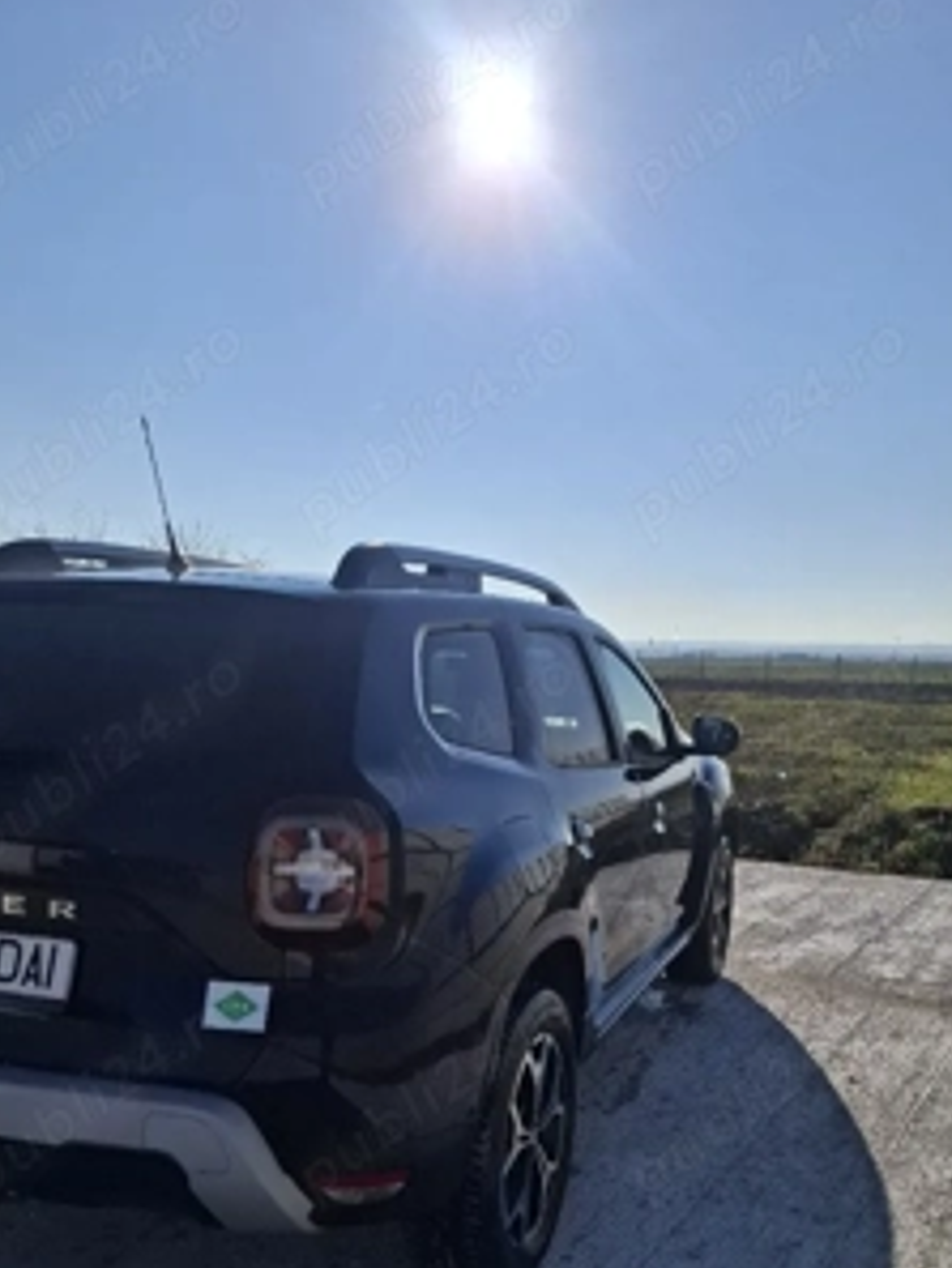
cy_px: 811
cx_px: 521
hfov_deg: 45.4
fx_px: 1136
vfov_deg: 57.4
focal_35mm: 31
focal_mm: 5.54
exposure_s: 1/10000
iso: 50
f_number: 1.8
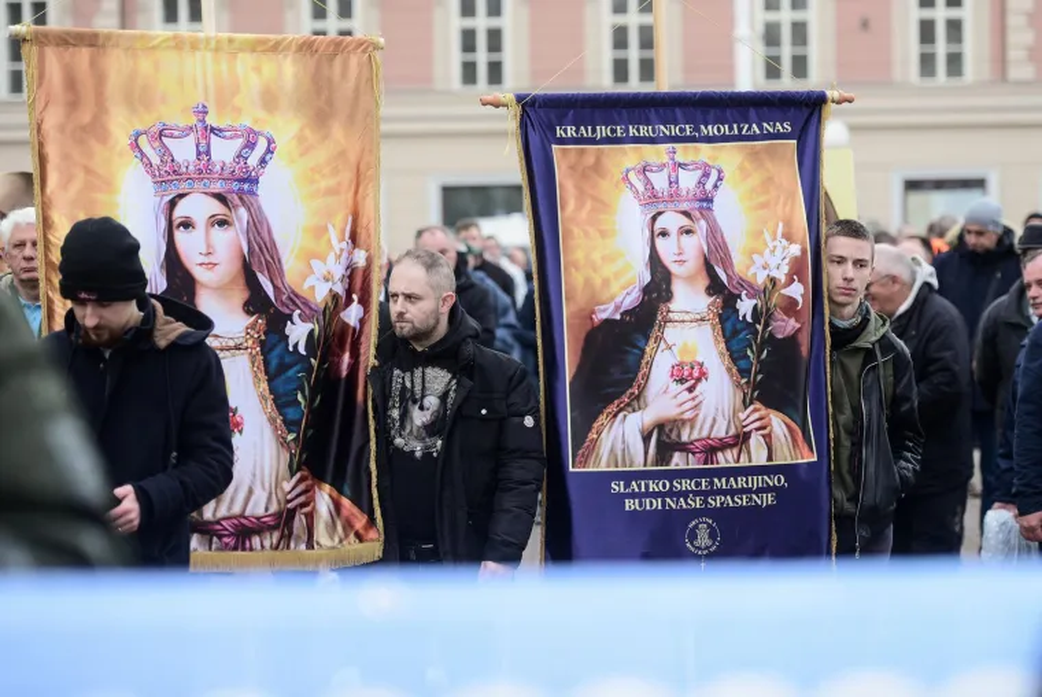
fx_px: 2839
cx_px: 521
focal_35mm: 98
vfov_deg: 14.0
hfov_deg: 20.8
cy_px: 348
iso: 320
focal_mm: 98
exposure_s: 1/500
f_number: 2.8
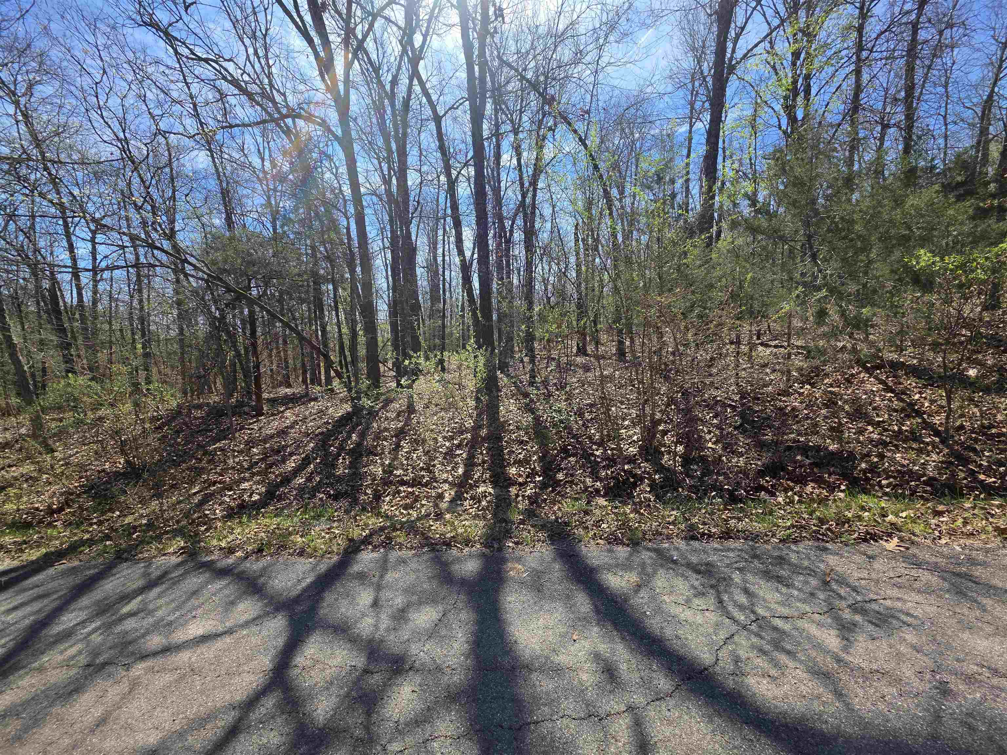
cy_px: 378
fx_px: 378
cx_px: 504
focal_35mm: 13
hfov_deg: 106.2
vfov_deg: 89.9
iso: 40
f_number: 1.9
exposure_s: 1/1111
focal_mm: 2.2
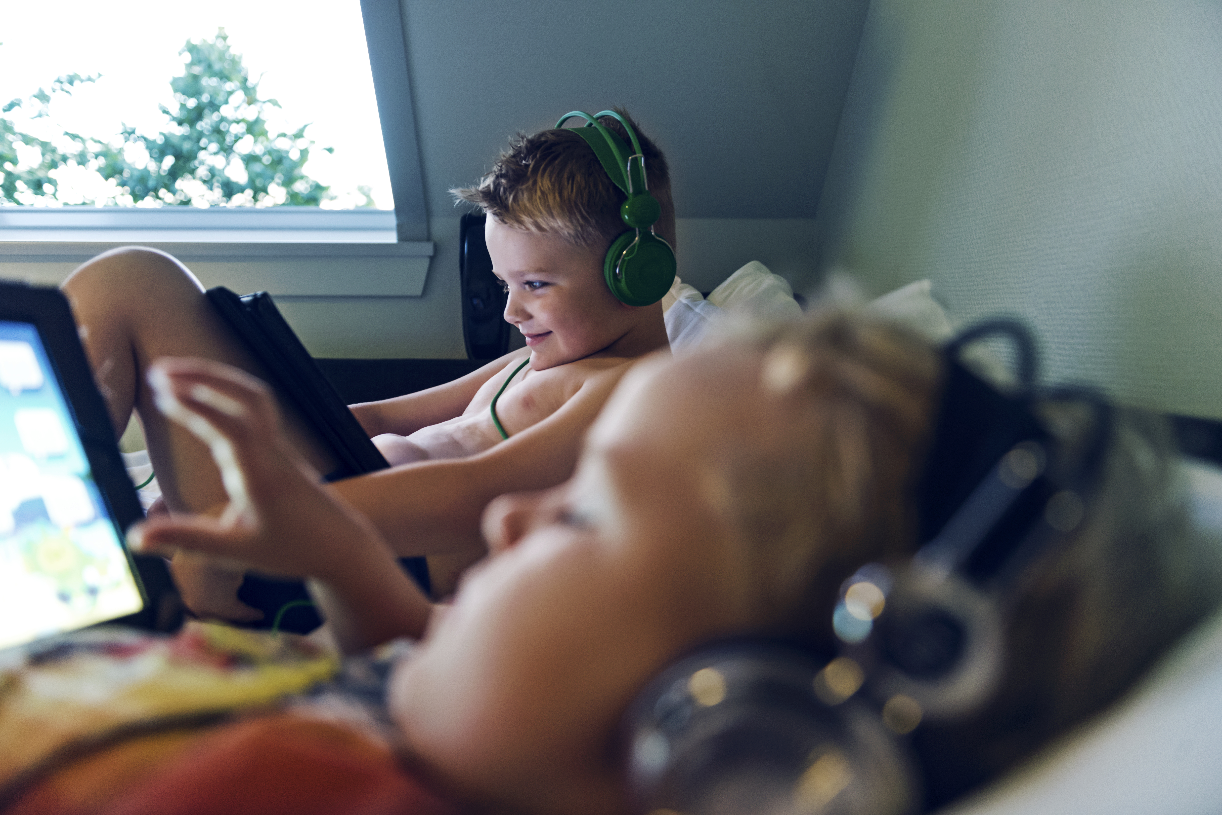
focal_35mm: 29
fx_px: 985
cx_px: 611
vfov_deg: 45.0
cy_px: 408
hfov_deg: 63.6
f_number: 2.8
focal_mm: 29
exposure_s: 1/50
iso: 2500
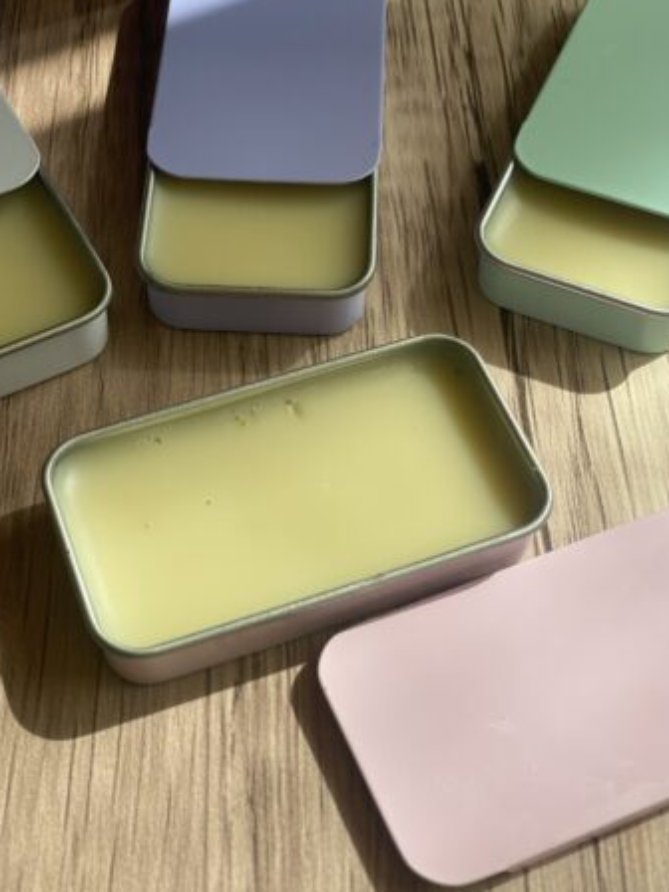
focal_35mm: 58
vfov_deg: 33.2
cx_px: 322
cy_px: 446
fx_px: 1495
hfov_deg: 25.2
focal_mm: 6
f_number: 2
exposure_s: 1/279
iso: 20
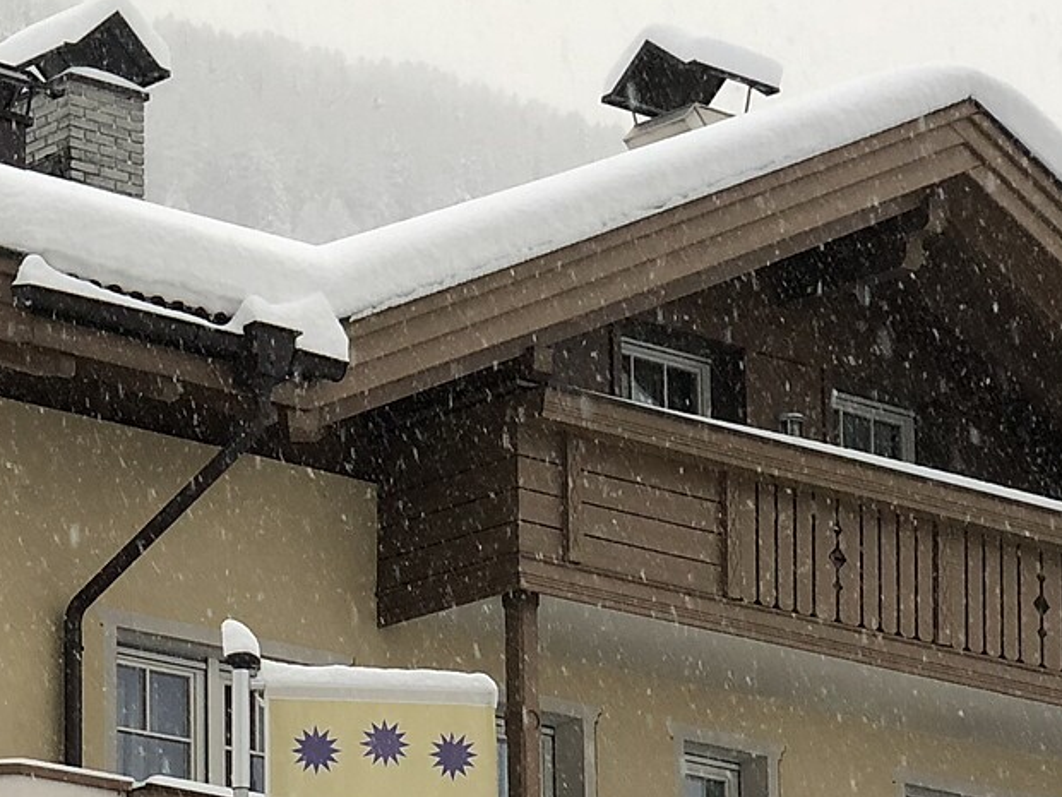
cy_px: 924
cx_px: -94
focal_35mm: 161
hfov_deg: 12.1
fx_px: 4939
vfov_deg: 9.1
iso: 25
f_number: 2.4
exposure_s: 1/50
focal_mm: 6
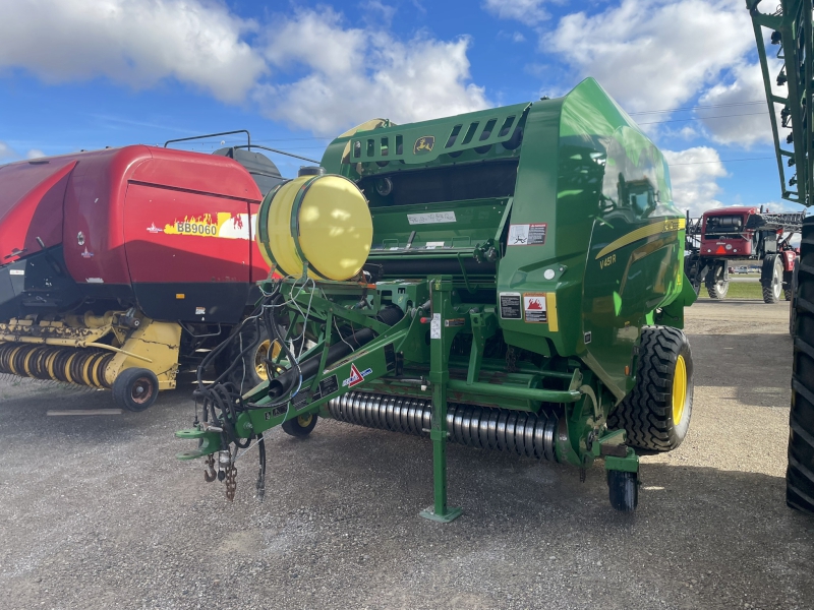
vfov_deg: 53.1
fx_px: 611
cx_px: 407
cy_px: 305
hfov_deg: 67.3
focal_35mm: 26
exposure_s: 1/1887
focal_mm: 4.2
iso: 32
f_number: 1.6
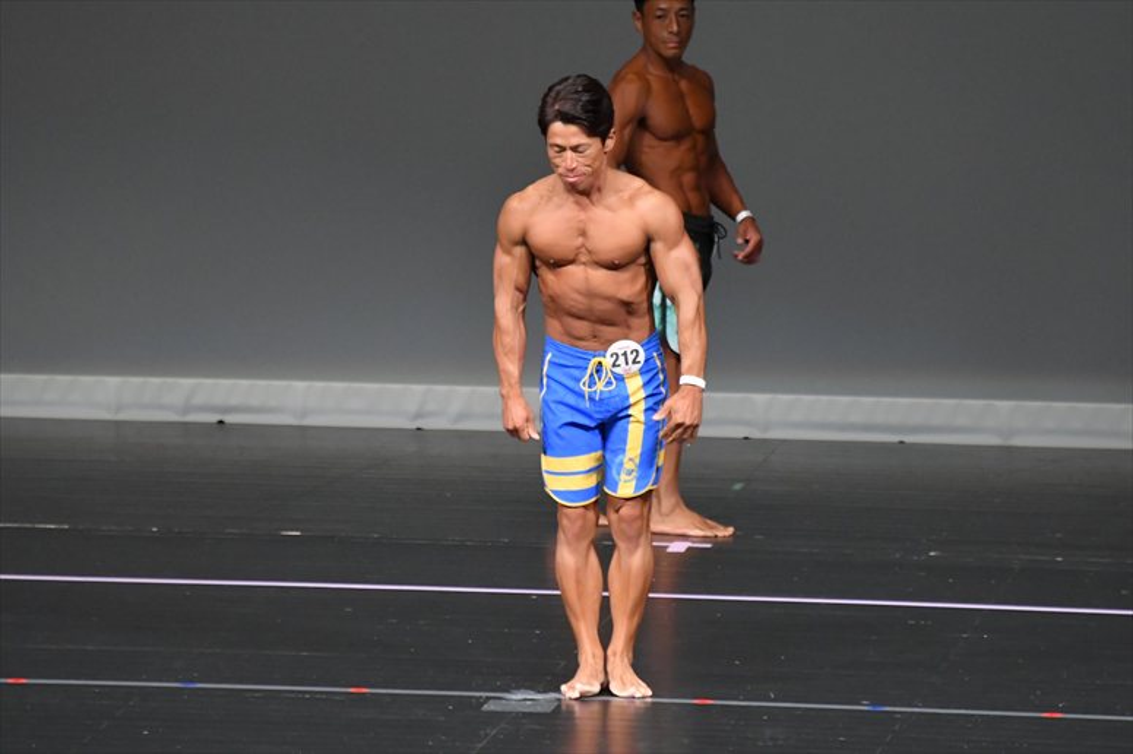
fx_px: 11796
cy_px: 377
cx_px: 566
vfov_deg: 3.7
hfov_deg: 5.5
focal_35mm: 375
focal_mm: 250
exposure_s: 1/400
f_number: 5.6
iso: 5000
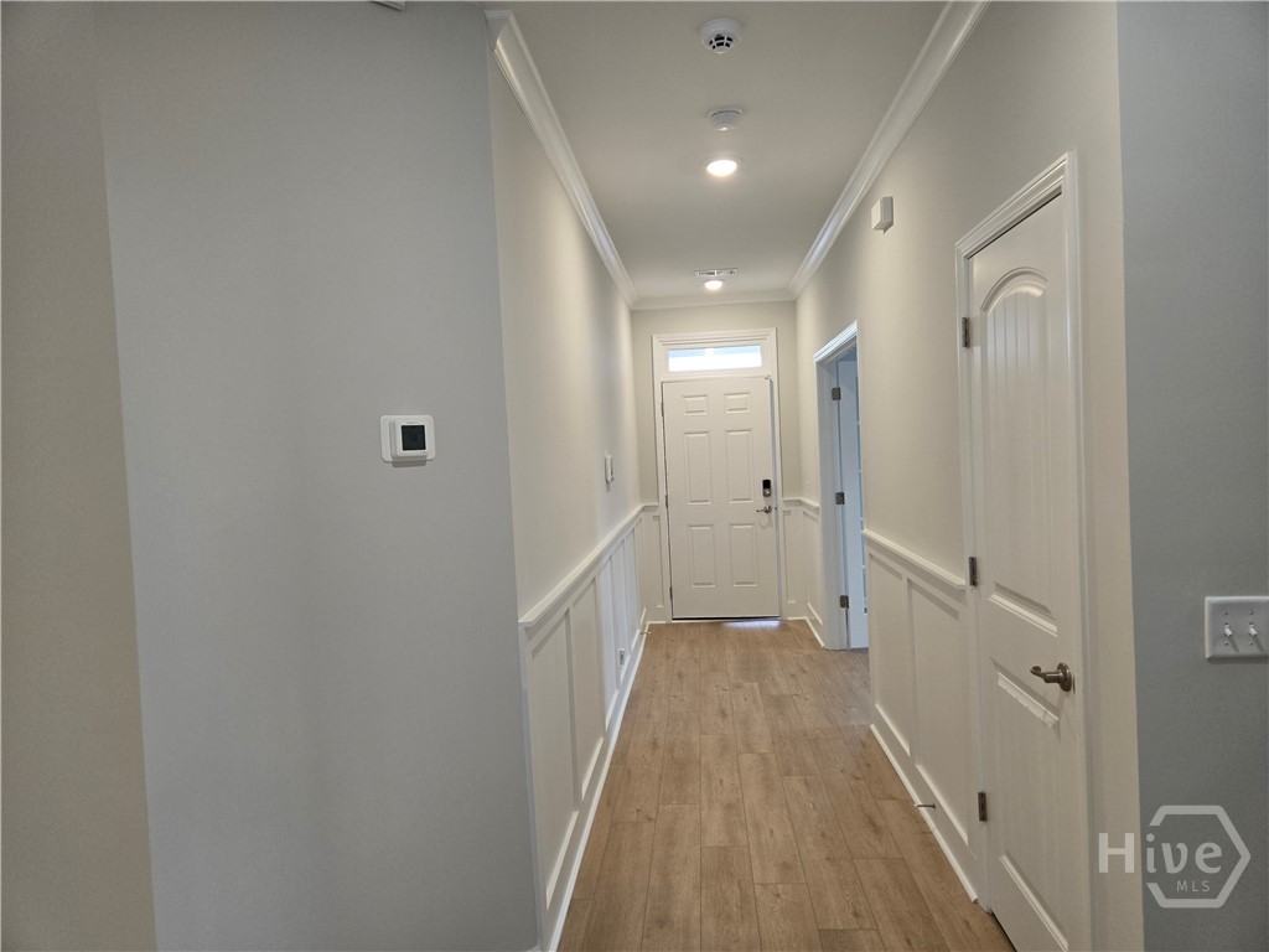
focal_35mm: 23
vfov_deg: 58.9
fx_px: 843
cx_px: 634
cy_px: 476
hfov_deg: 73.9
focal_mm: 5.4
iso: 160
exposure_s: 1/120
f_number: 1.8
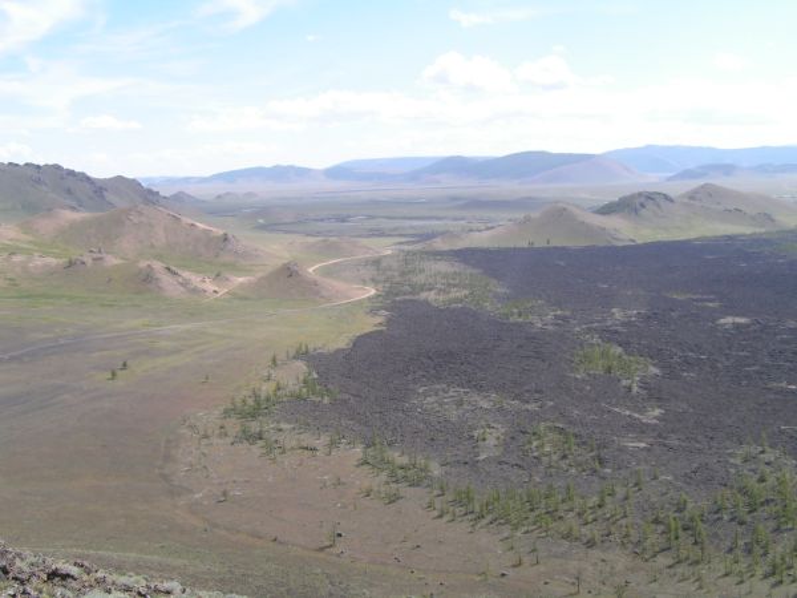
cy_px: 299
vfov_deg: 37.7
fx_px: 875
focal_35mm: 38
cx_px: 398
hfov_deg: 49.0
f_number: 5.6
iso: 50
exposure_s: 1/200
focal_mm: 6.3
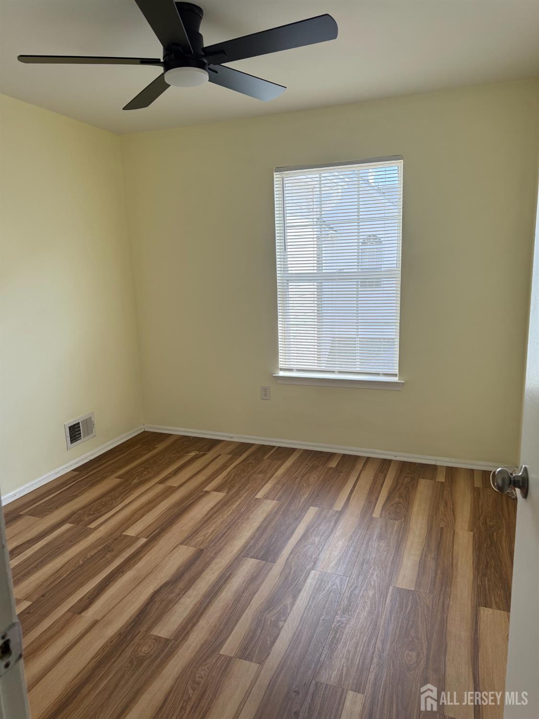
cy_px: 360
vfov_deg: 71.6
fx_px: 498
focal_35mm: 24
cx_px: 270
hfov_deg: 56.8
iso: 100
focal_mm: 6.76
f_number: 1.78
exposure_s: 1/456
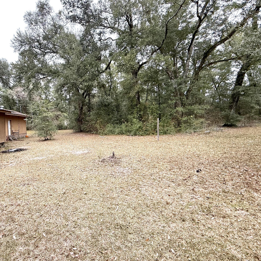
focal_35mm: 19
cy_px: 135
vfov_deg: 77.7
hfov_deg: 74.7
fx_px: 162
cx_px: 82
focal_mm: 2.22
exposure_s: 1/133
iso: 50
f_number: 2.2
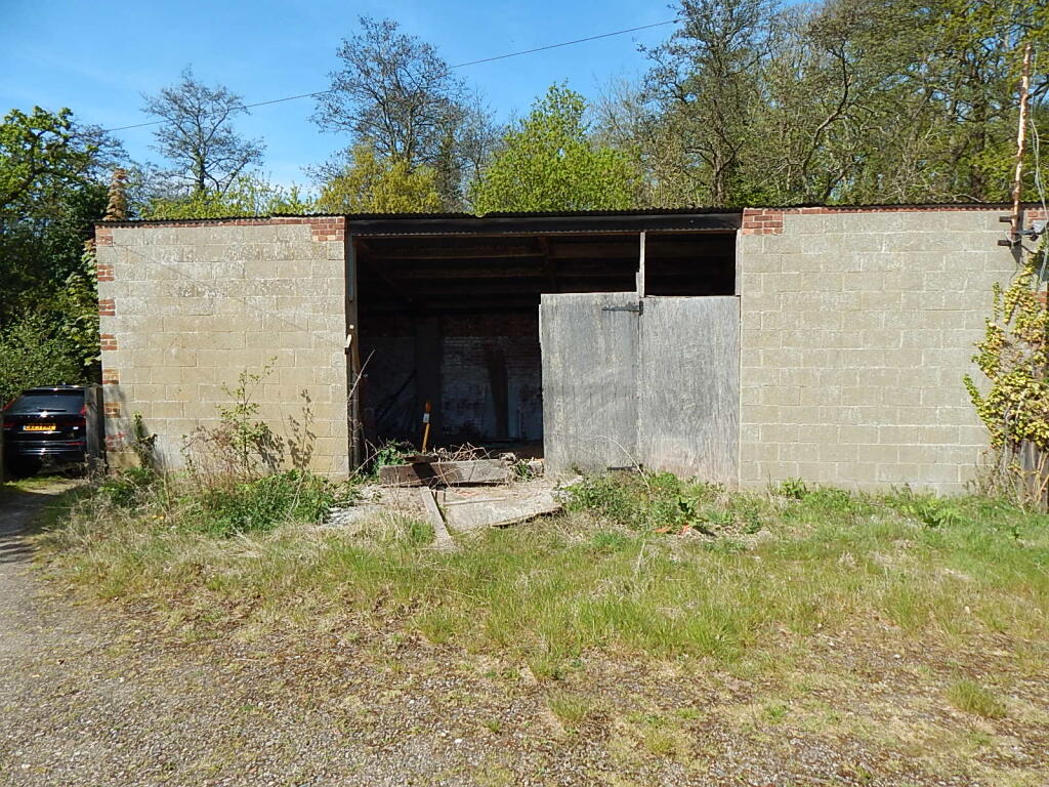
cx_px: 524
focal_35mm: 22
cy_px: 394
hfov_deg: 76.4
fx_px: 667
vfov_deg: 61.1
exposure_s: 1/1000
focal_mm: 4
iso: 125
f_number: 3
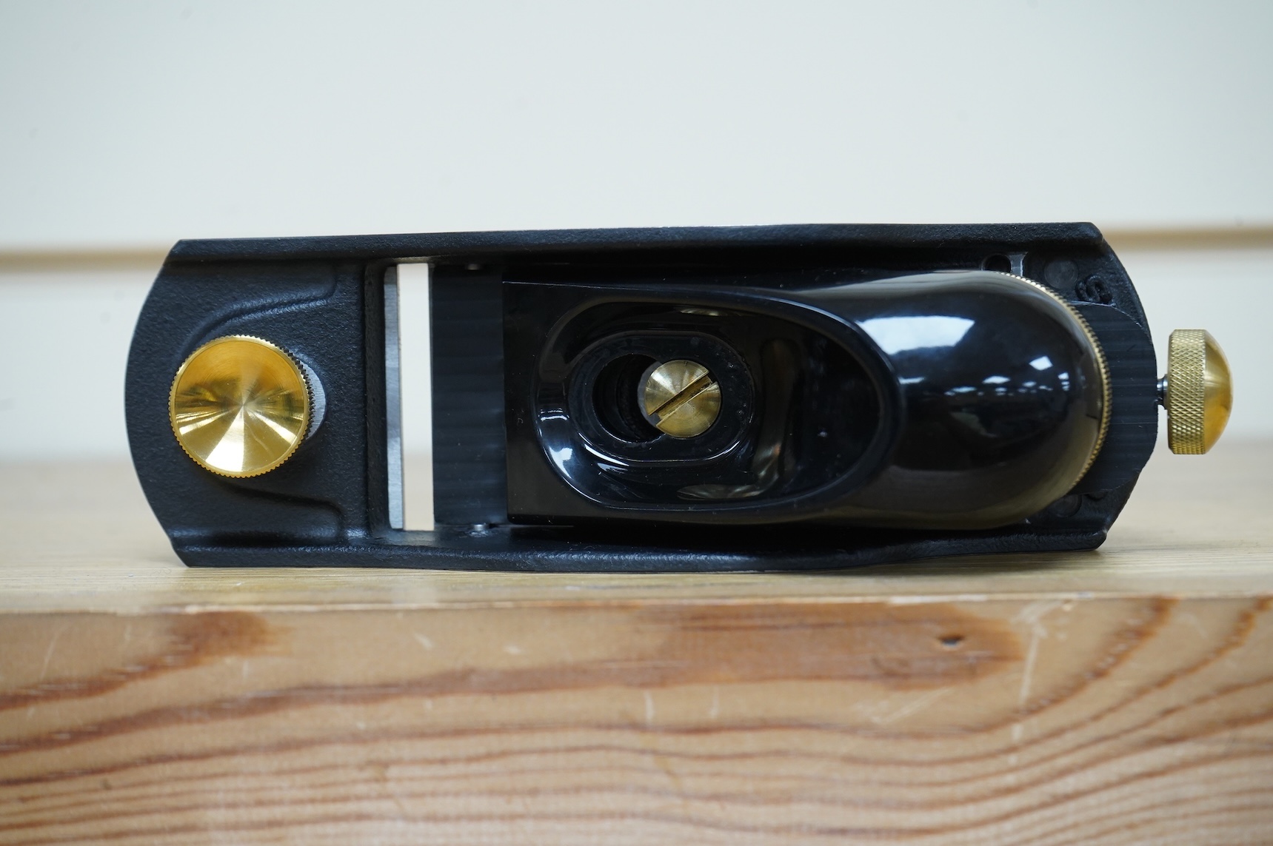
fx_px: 2473
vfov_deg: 19.4
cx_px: 636
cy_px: 423
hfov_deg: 28.9
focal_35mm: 70
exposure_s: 1/80
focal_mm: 70
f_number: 9
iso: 2500
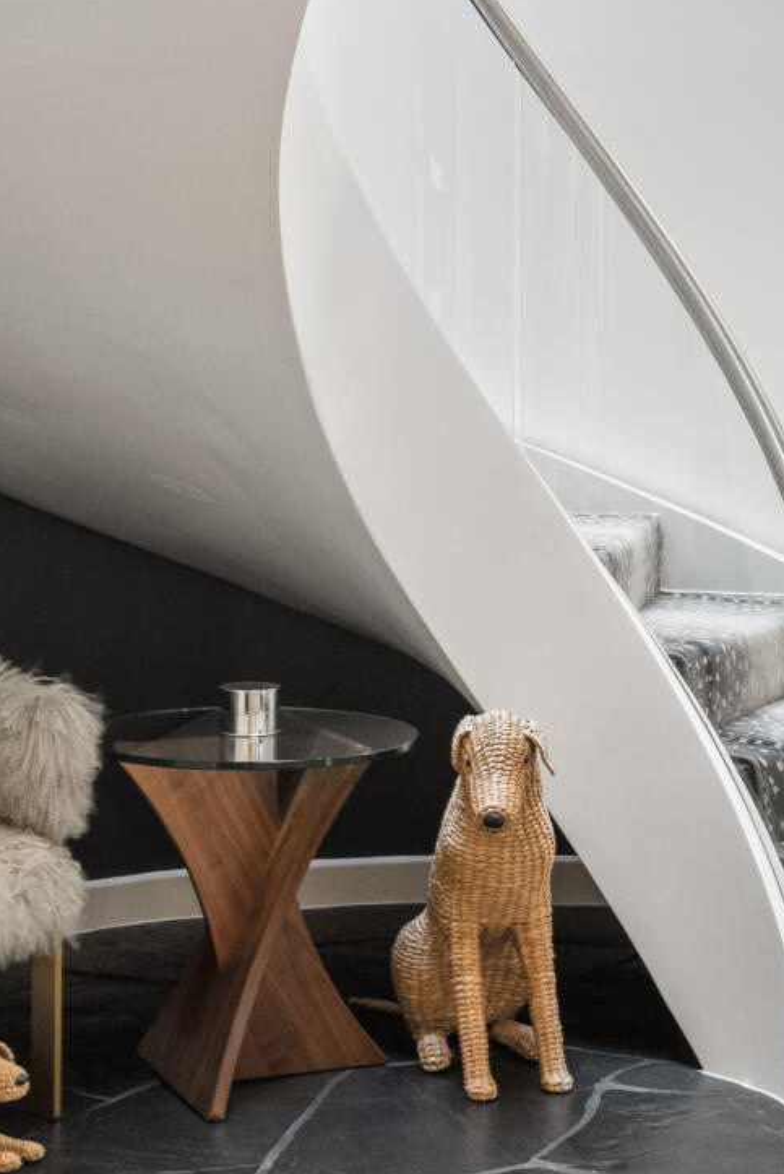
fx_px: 2707
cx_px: 429
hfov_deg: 16.5
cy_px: 318
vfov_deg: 24.2
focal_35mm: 83
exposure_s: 1/3
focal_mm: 30
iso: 1250
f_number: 7.1
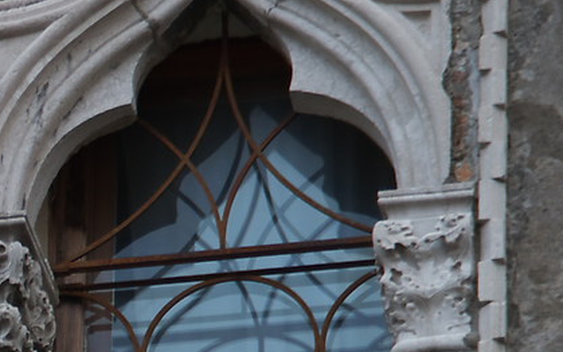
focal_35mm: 437
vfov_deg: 3.0
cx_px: -945
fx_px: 6706
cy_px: 655
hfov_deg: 4.7
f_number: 2.8
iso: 200
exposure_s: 1/100
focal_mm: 50
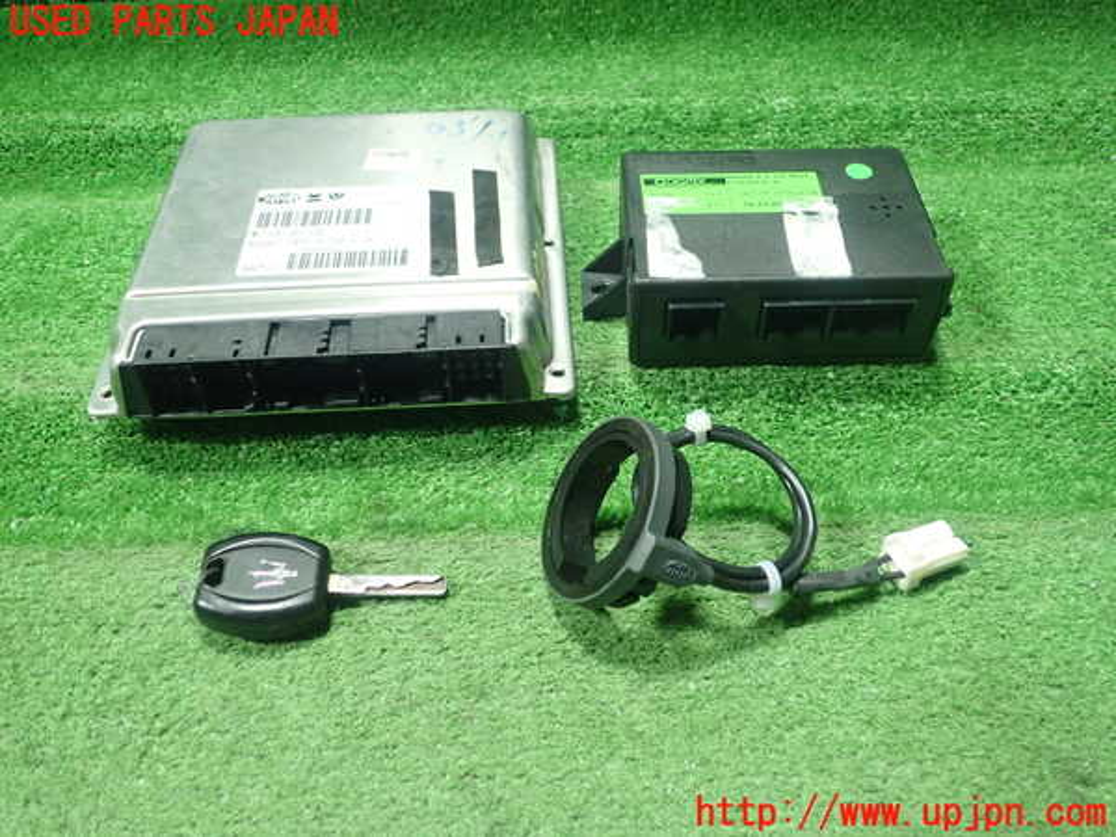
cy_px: 418
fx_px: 967
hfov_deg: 60.0
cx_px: 558
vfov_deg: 46.8
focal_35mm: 30
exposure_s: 1/125
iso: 640
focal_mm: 5.5
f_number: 2.3
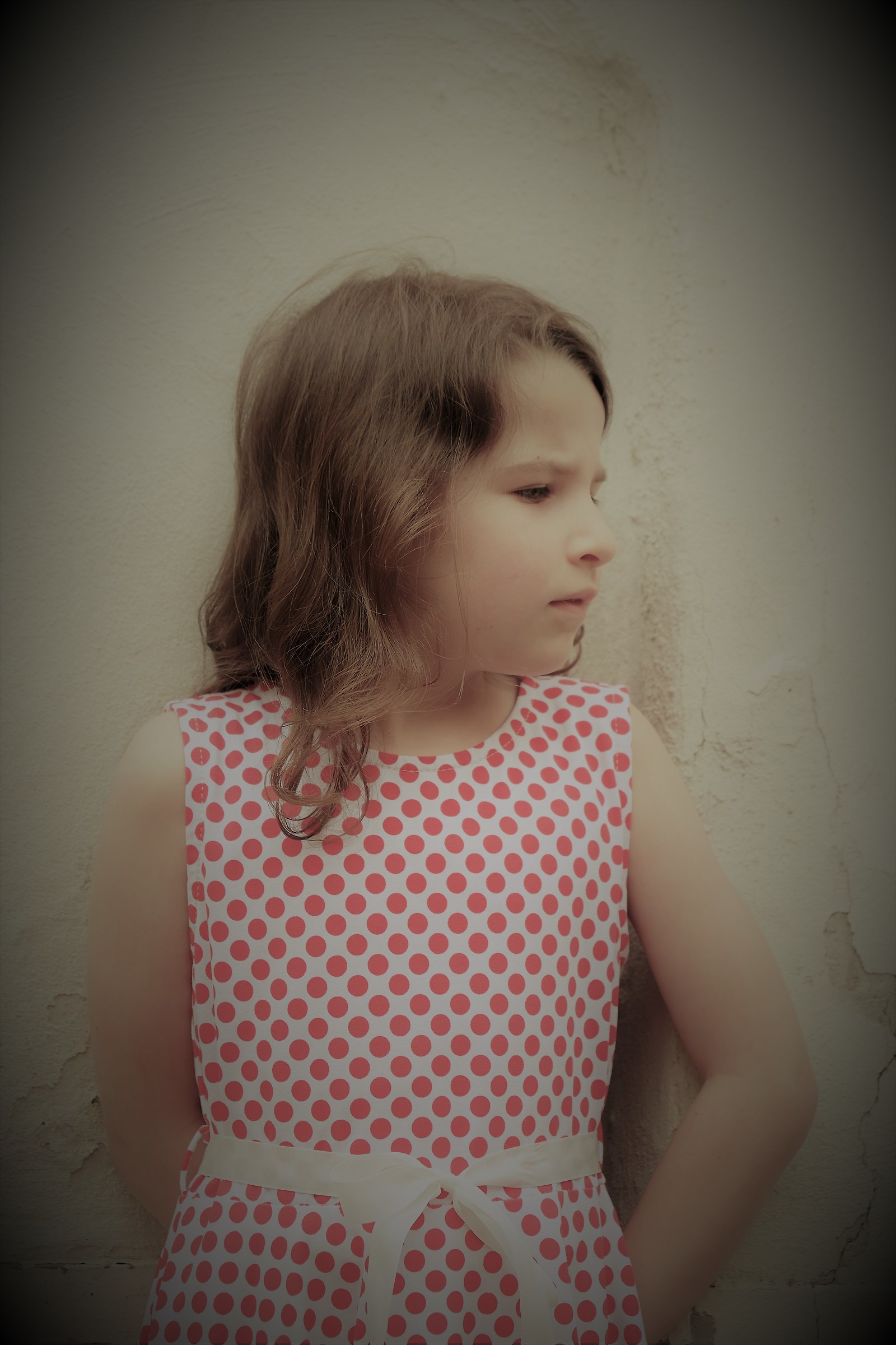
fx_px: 2837
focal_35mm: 76
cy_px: 672
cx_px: 448
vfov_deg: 26.7
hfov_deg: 17.9
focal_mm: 50.5
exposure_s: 1/350
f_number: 4
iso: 200
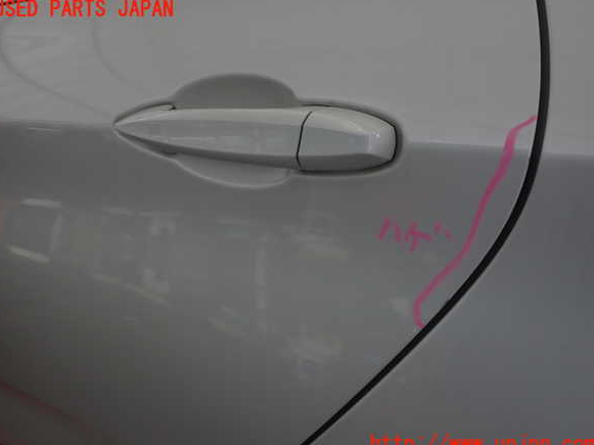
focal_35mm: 31
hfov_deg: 58.4
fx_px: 532
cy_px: 227
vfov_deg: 45.4
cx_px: 294
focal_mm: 5.4
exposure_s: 1/60
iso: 100
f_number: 2.3
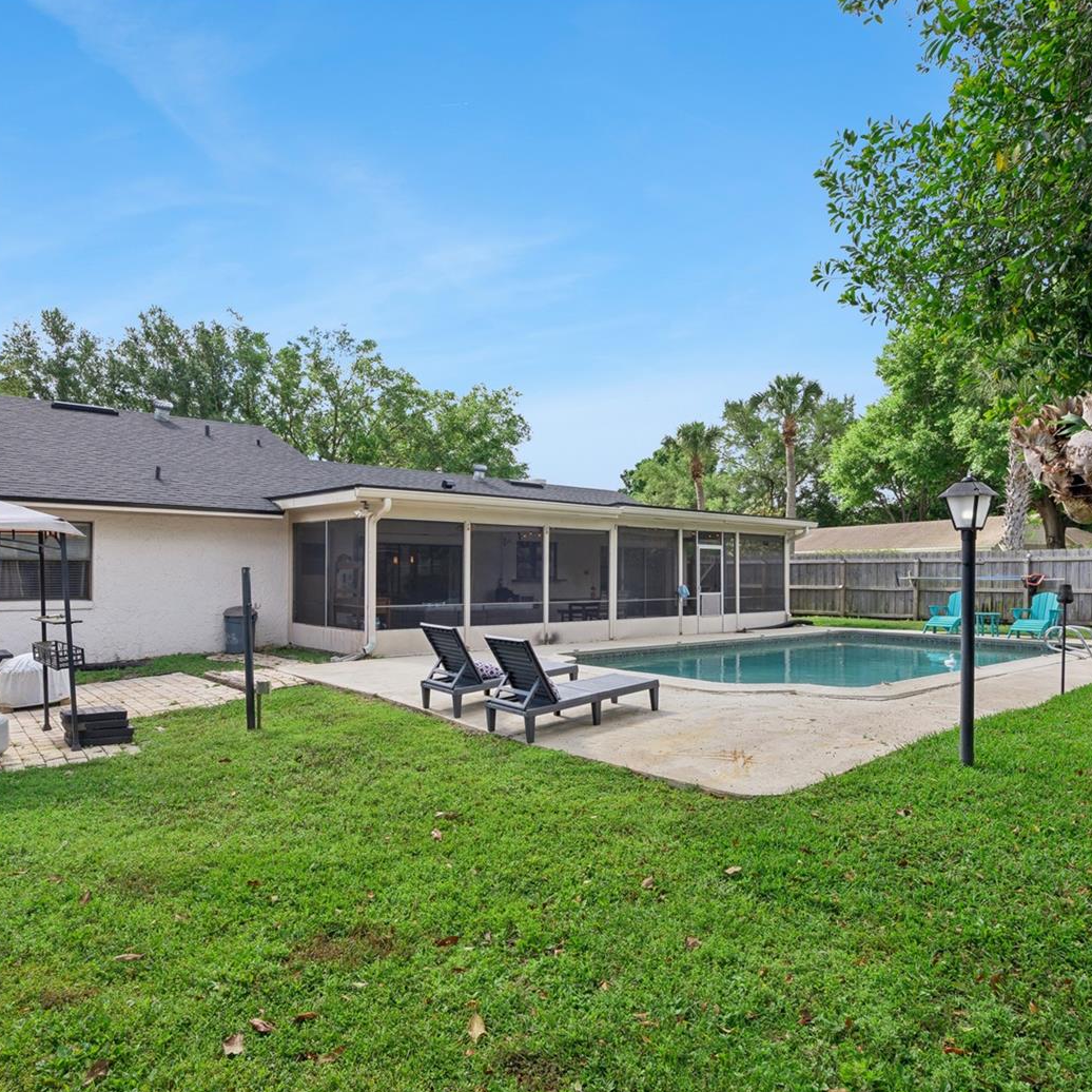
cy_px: 554
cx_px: 508
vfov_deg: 72.1
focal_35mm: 21
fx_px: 749
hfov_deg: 72.1
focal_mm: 16
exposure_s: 1/50
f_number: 11
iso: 50
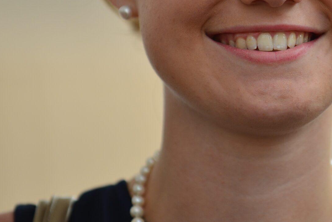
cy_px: -4
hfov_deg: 4.3
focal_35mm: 475
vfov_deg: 2.9
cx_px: 298
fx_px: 4383
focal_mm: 200
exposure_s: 1/200
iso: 400
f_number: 2.8
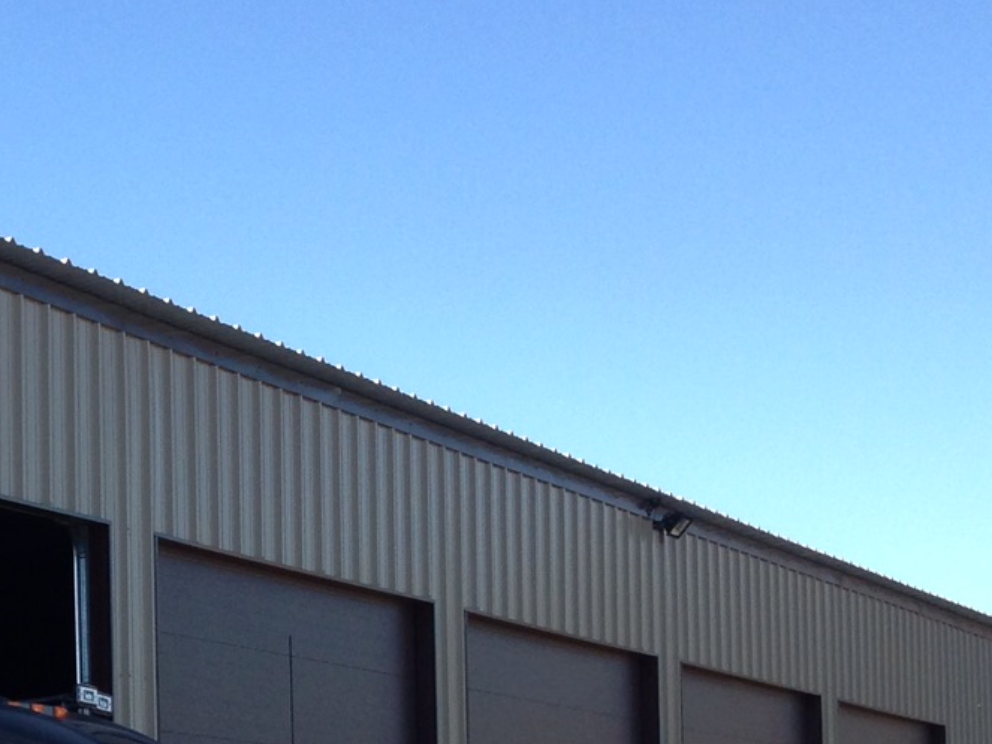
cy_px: 802
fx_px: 2923
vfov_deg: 14.2
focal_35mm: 102
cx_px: -308
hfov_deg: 18.0
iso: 50
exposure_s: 1/619
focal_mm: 4.13
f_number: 2.4
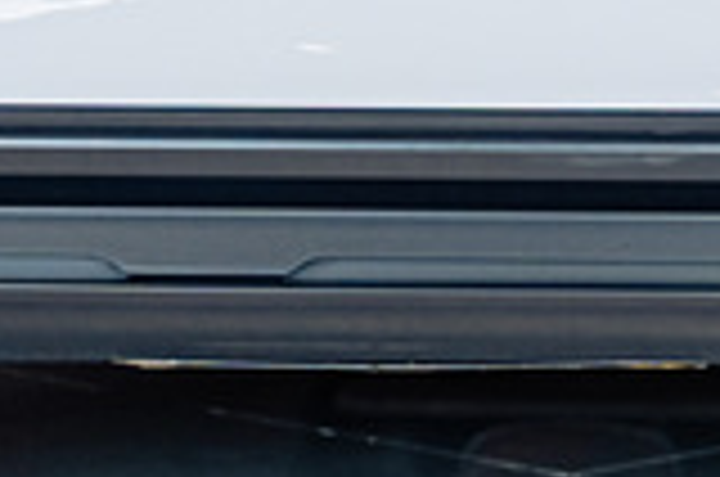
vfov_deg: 3.4
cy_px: -603
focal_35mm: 404
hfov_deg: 5.1
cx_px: 304
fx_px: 8064
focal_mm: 63
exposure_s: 1/200
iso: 400
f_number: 2.8
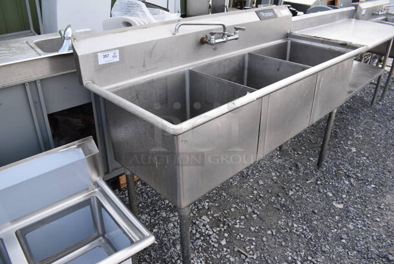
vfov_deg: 48.0
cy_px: 132
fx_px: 296
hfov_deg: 67.3
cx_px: 197
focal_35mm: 27
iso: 200
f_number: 6.3
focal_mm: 18
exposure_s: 1/200
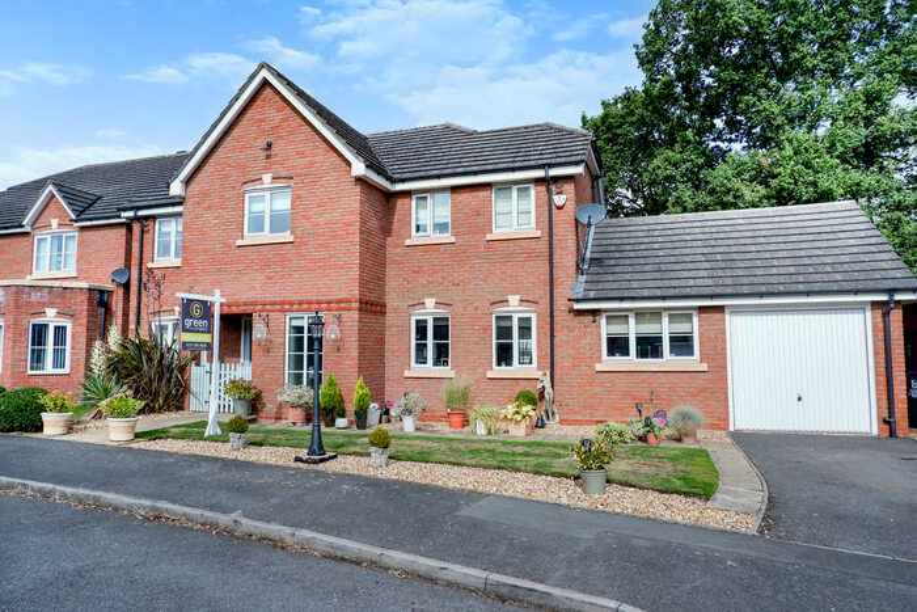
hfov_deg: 76.1
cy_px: 306
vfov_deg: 55.1
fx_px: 586
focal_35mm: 23
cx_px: 458
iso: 200
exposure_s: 1/480
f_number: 6.4
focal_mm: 15
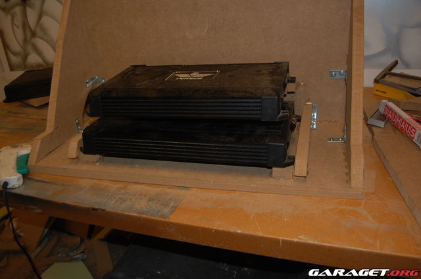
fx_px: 350
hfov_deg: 62.0
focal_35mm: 30
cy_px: 140
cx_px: 210
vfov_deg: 43.4
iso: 400
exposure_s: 1/60
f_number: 3.8
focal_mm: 20
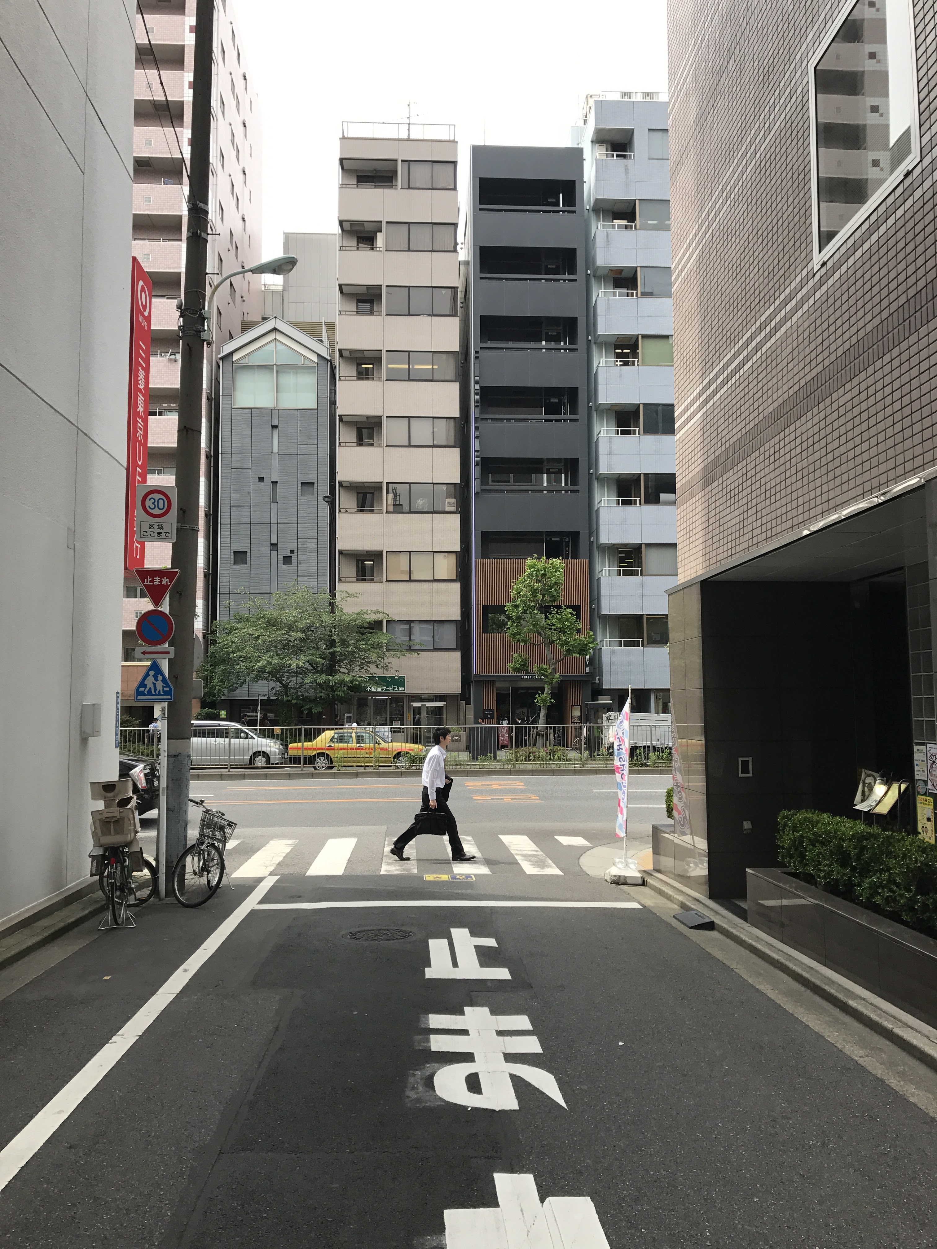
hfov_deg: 49.7
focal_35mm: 28
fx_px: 1011
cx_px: 468
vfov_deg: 63.4
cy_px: 624
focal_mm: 3.99
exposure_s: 1/939
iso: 20
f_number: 1.8
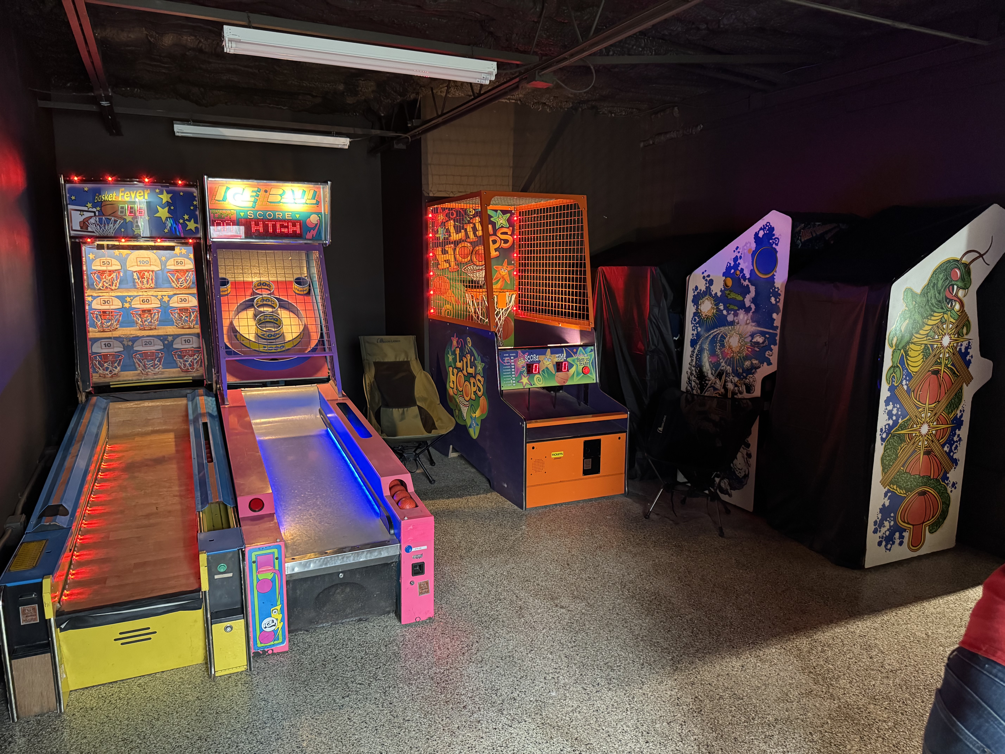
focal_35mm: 24
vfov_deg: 56.8
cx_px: 502
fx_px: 697
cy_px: 377
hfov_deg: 71.6
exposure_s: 1/40
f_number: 1.78
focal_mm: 6.76
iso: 1000
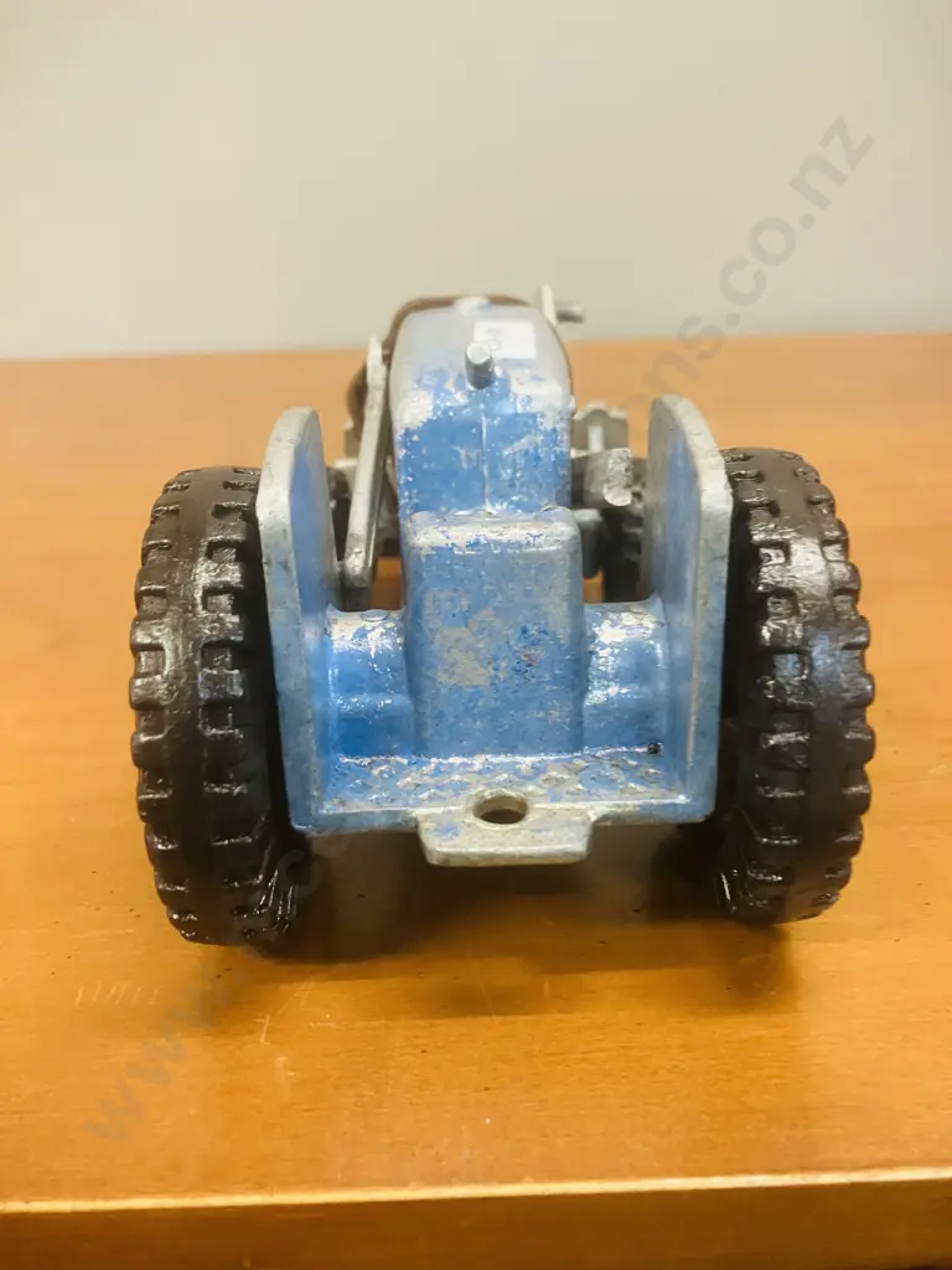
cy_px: 635
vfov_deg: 63.4
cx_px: 476
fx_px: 1027
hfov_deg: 49.7
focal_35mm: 28
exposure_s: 1/50
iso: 320
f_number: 1.8
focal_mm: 3.99
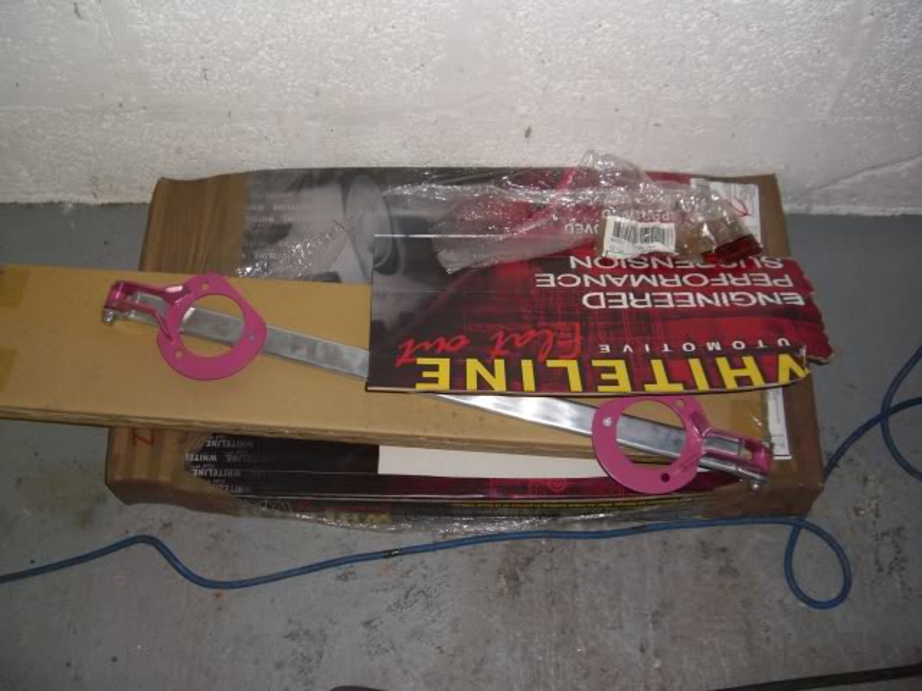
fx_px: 1012
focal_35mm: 38
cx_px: 461
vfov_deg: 37.7
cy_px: 346
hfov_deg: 49.0
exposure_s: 1/60
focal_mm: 7.9
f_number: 2.8
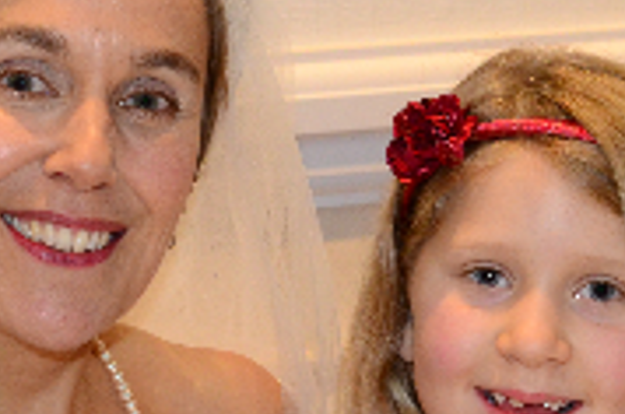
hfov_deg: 7.7
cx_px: 116
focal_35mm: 269
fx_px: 4662
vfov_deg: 5.1
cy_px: 481
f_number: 8
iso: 1250
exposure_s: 1/60
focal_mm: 50
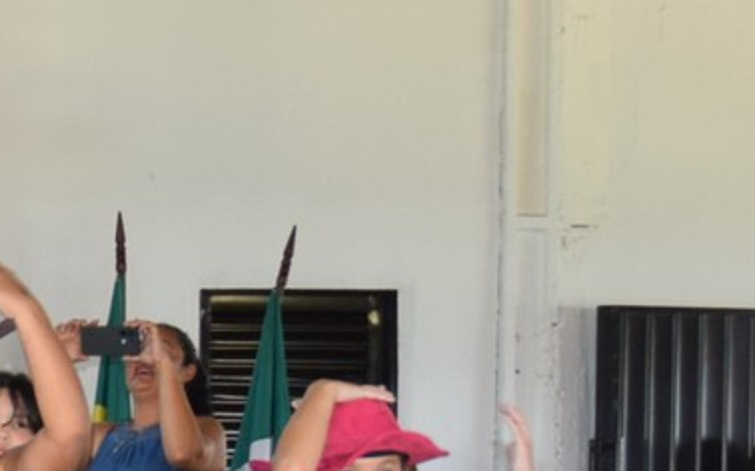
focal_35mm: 160
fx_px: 3291
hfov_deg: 11.5
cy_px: 593
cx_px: -856
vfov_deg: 8.1
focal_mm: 22
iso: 800
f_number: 4
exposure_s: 1/60
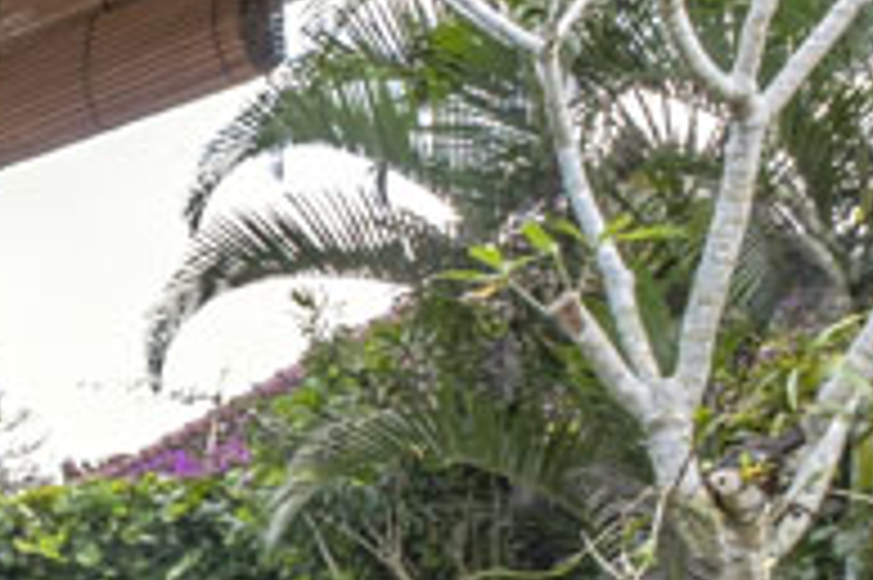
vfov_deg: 20.6
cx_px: -536
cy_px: 677
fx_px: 1502
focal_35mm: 62
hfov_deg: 23.5
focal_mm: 10
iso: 160
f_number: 16
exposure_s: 1/6
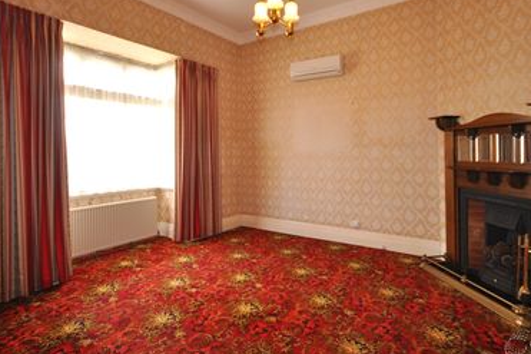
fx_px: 280
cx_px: 283
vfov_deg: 64.1
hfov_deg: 86.8
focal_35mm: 19
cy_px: 148
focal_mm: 10
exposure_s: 1/60
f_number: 4
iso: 800
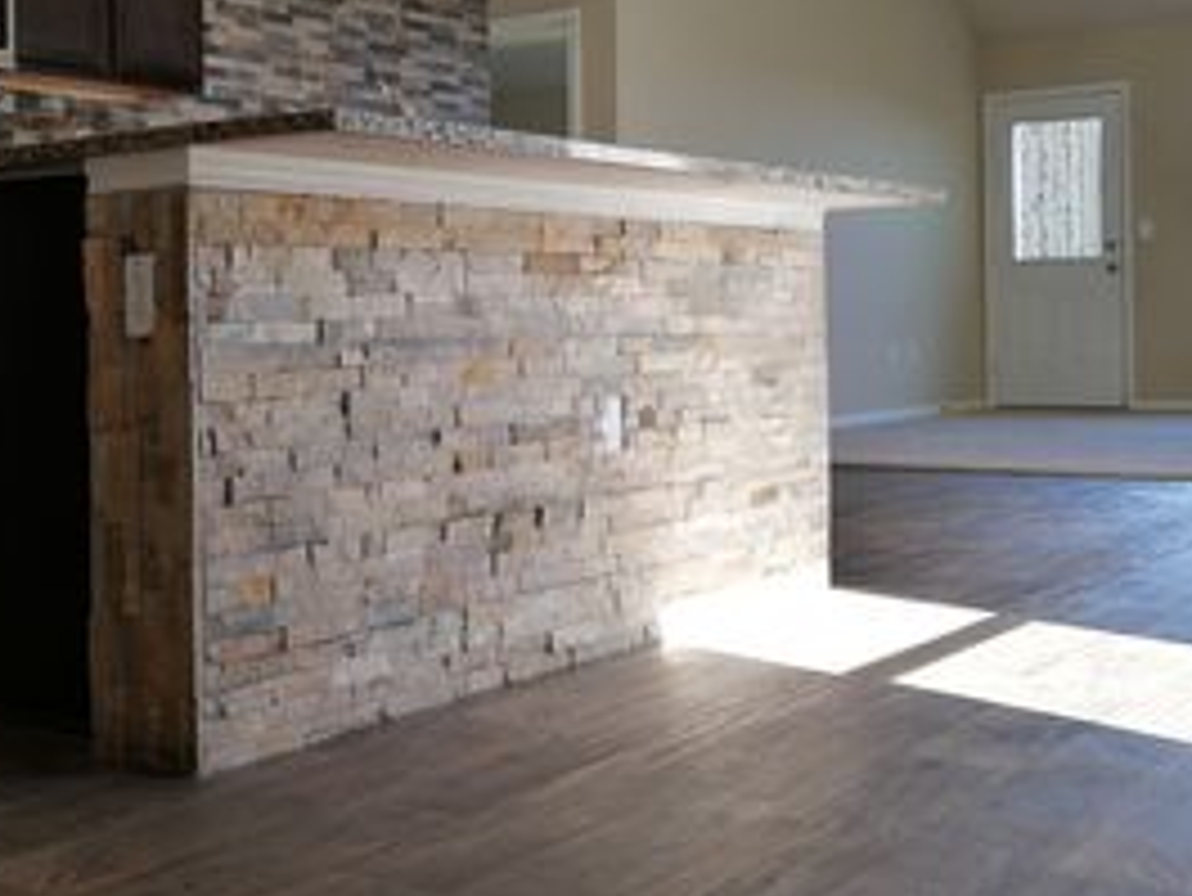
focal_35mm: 51
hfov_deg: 36.8
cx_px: 337
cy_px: 317
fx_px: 1757
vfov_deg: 28.4
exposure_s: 1/33.3
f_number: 1.8
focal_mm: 3.62
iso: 64
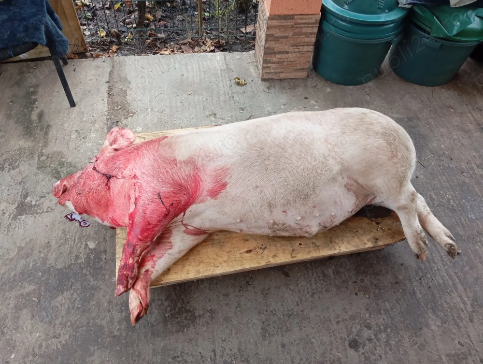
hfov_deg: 63.4
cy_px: 182
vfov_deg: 49.9
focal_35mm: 28
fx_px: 391
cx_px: 242
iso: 827
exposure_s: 1/50
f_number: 1.8
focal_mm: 4.22
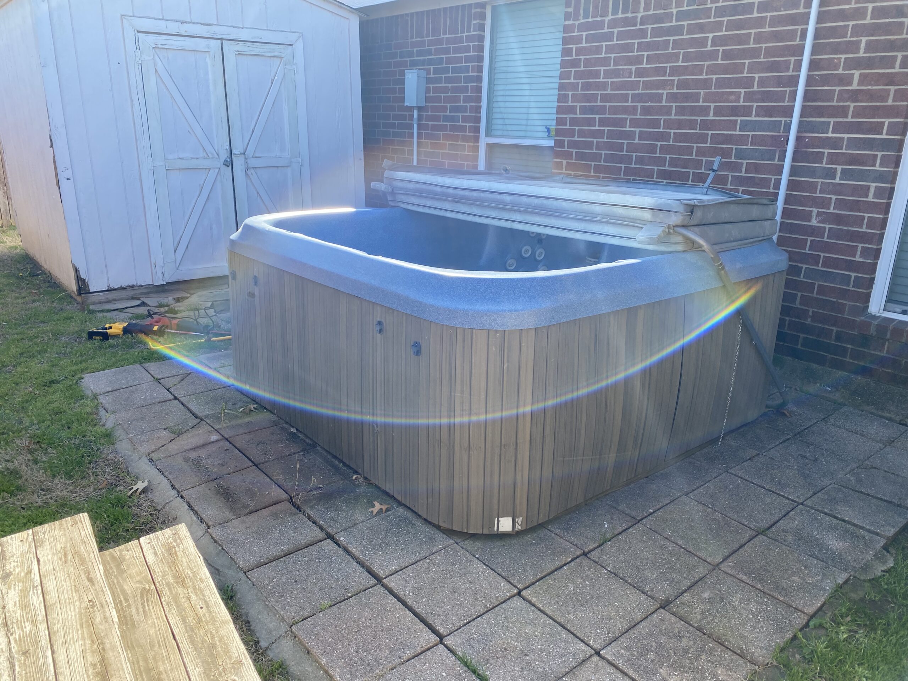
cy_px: 340
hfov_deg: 67.3
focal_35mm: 26
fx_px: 682
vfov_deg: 53.1
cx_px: 454
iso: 32
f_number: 1.8
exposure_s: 1/597
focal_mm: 4.25
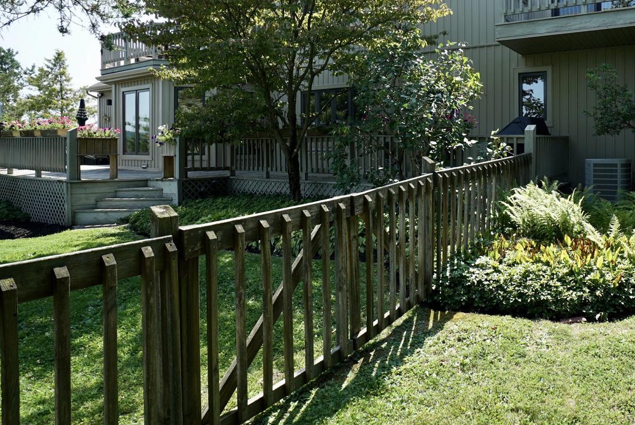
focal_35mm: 24
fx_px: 424
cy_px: 156
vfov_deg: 52.6
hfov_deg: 70.6
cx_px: 444
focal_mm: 16
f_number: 10
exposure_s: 1/60
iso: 125
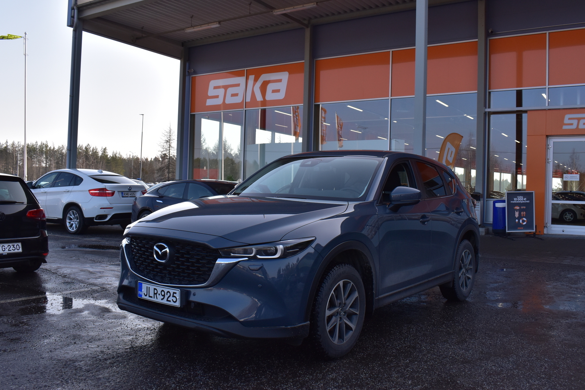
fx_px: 536
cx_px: 292
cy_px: 195
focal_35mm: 33
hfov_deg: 57.2
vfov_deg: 40.0
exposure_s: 1/350
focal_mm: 22
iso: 400
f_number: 11
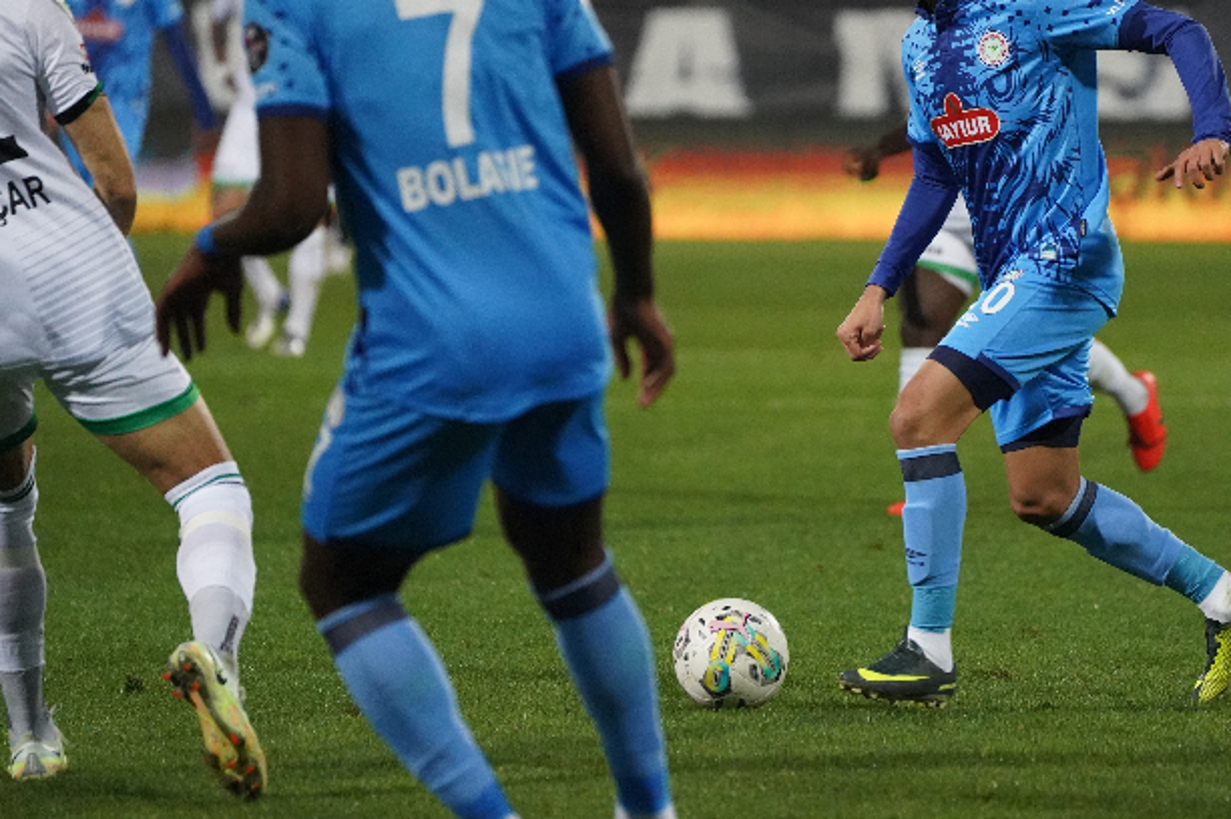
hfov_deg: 4.9
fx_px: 14319
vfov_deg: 3.3
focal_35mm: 419
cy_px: 330
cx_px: 777
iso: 8000
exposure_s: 1/2000
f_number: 5.6
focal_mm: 321
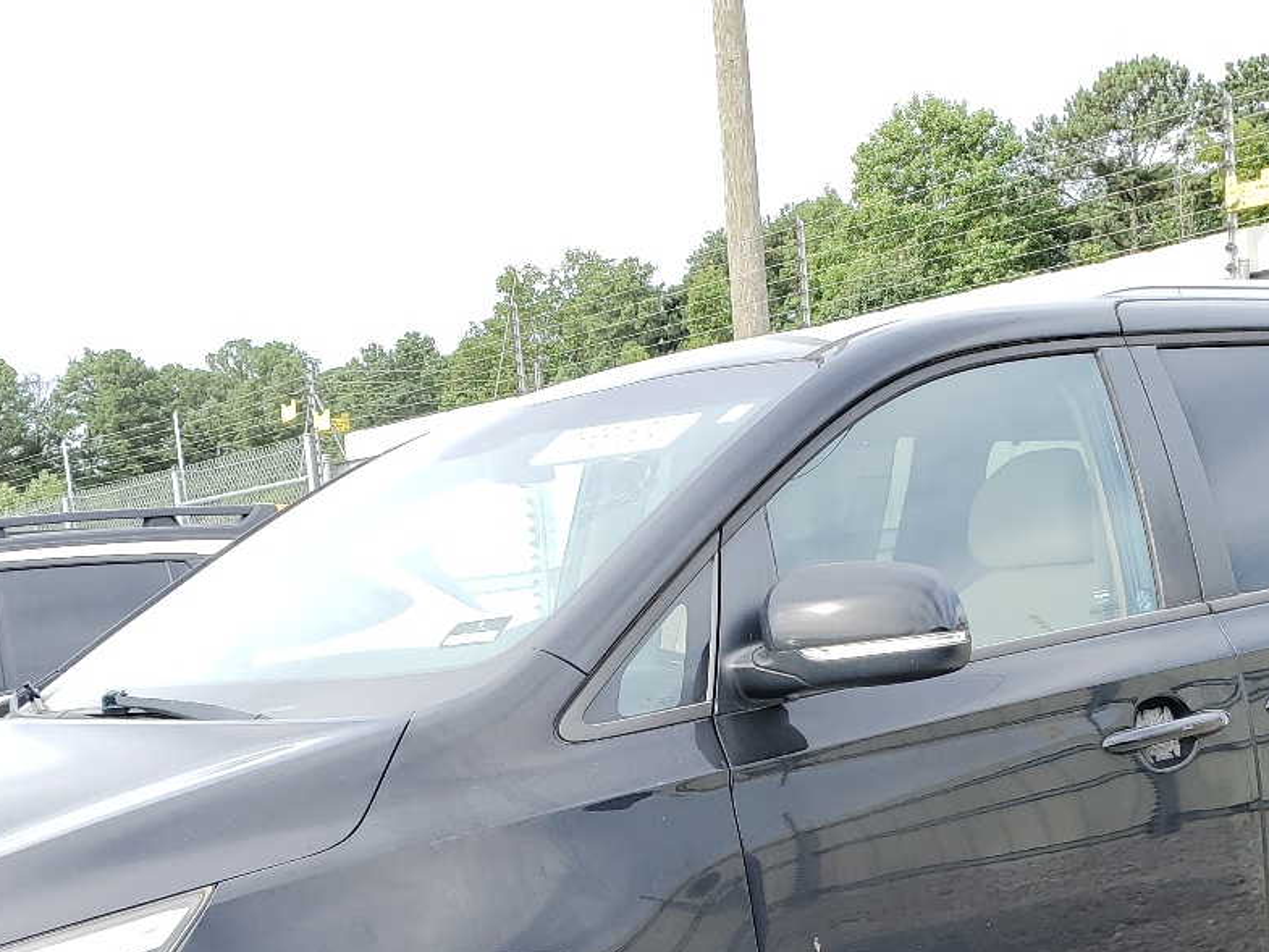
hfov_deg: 36.2
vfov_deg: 26.2
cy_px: 931
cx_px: 637
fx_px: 1943
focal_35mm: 53
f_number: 1.5
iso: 50
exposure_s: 1/556
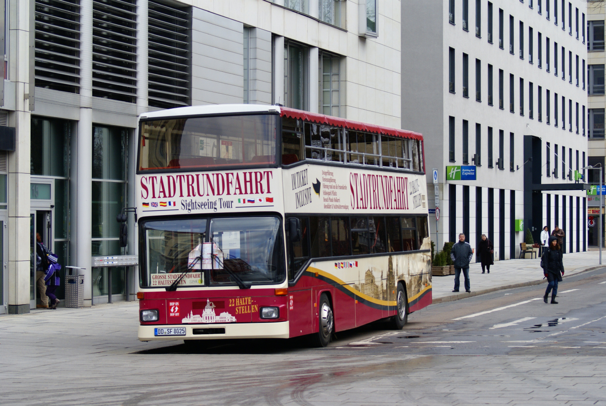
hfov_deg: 18.2
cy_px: 203
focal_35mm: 112
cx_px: 303
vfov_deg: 12.2
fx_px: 1896
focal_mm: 75
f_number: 5.6
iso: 200
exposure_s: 1/125
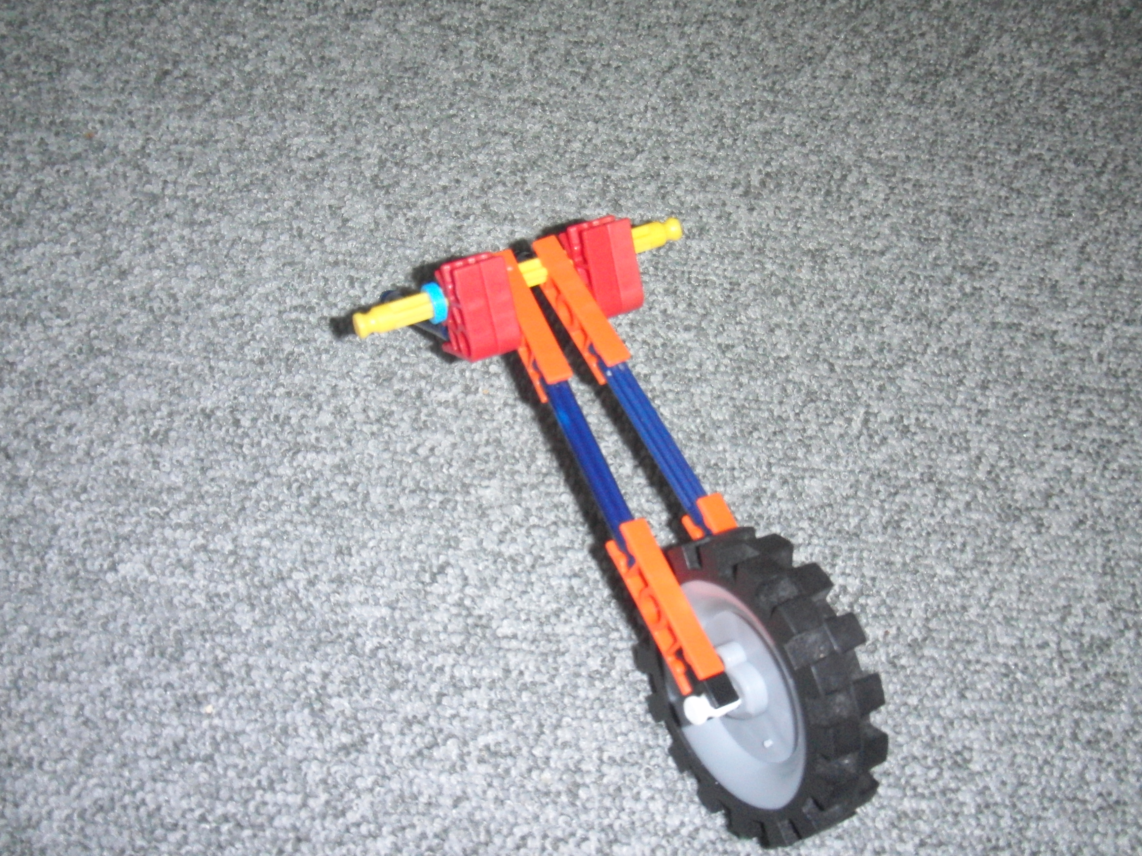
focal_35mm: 38
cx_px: 571
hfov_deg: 49.0
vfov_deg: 37.7
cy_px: 428
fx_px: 1254
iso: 400
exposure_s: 1/40
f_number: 3.9
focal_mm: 6.66
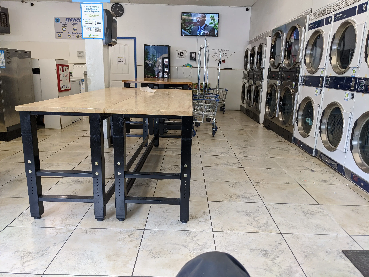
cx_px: 184
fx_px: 288
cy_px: 138
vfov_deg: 51.4
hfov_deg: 65.3
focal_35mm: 27
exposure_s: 1/40
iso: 82
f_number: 1.73
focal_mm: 4.38
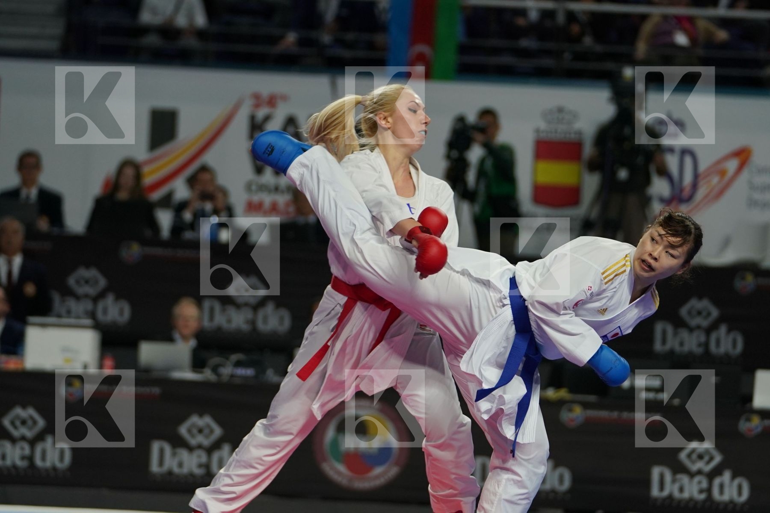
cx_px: 385
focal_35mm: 213
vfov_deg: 6.4
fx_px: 4555
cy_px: 256
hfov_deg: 9.7
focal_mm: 142
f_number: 2.8
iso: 1000
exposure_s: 1/1000
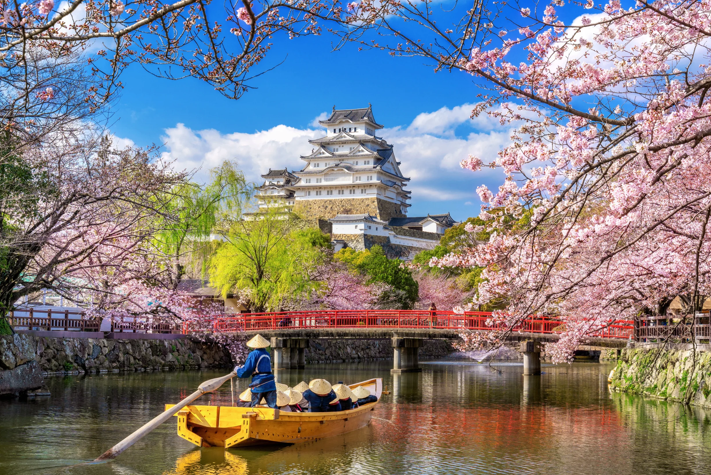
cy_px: 246
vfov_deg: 25.5
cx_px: 359
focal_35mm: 53
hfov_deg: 37.5
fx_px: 1047
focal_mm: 51
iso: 100
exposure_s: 1/200
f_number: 10
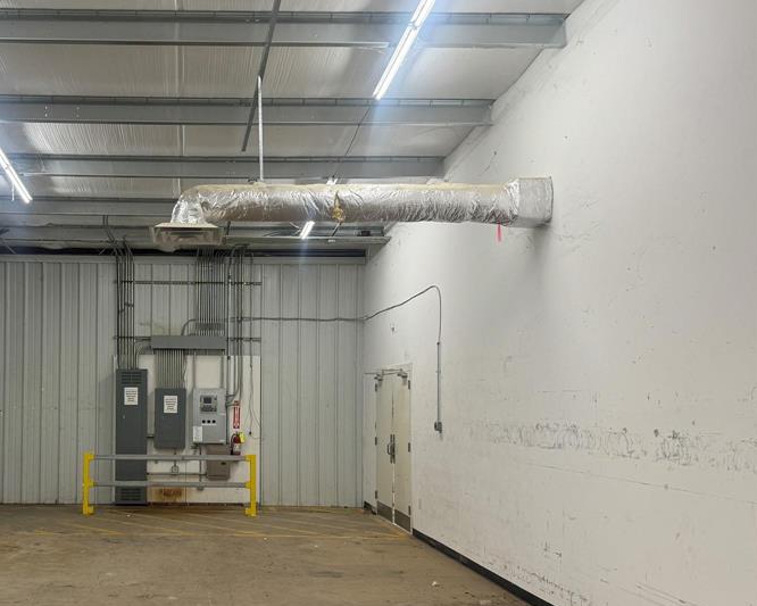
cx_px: 181
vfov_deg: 40.8
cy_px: 382
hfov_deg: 48.2
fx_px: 807
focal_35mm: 36
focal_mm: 6.76
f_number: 1.78
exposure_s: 1/60
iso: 160
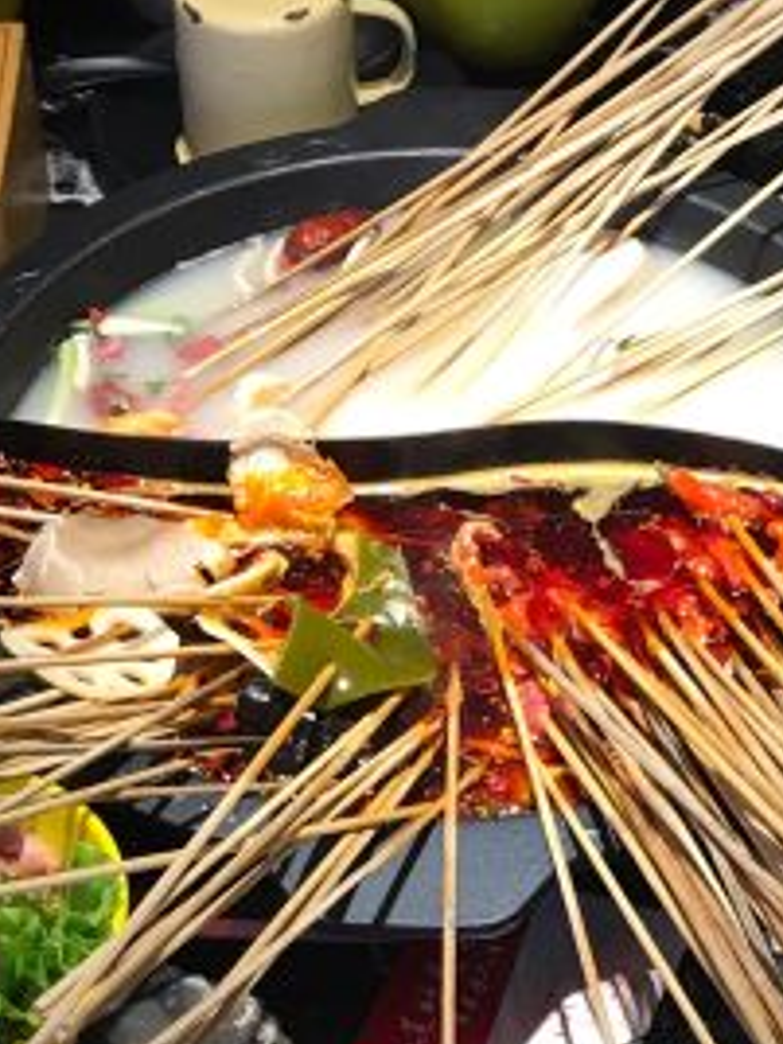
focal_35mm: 73
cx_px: 415
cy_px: 1134
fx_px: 2202
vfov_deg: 24.9
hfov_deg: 20.2
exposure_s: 1/33
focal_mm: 3.99
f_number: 1.8
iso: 32
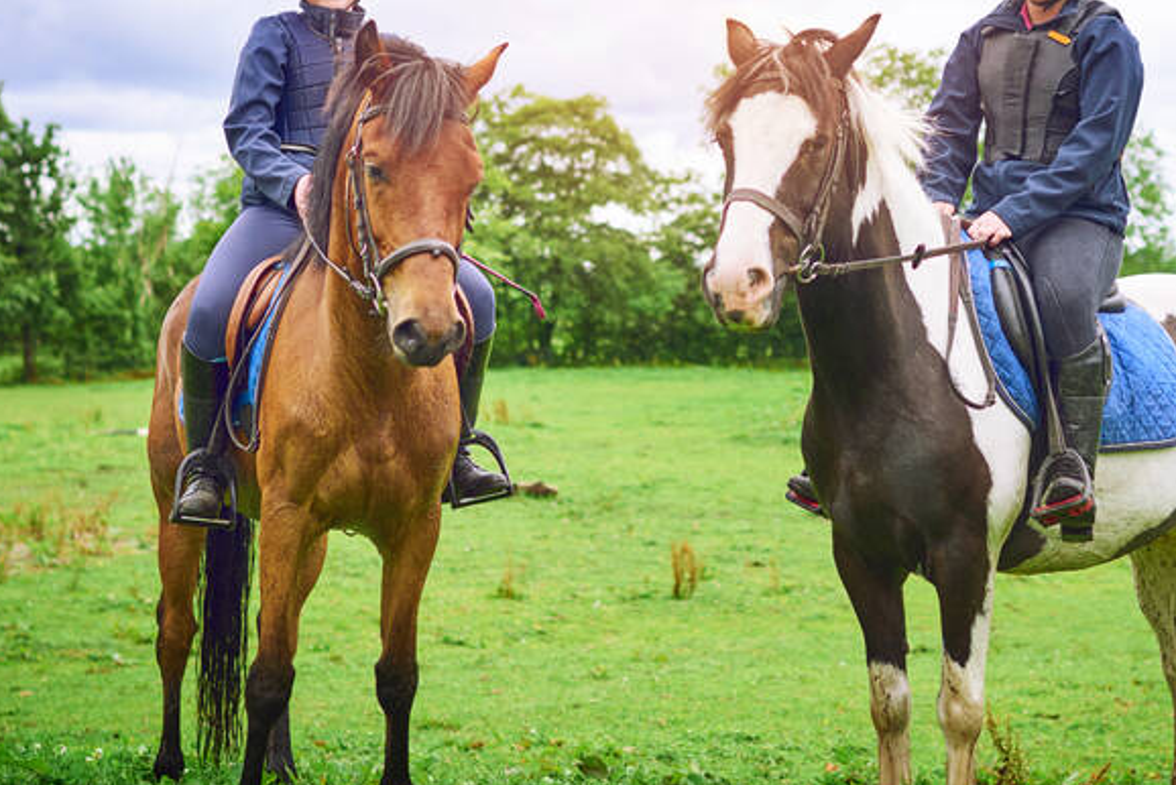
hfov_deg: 32.3
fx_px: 2026
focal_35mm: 62
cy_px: 188
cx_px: 670
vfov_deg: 21.7
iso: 200
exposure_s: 1/2000
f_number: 2.5
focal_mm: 35
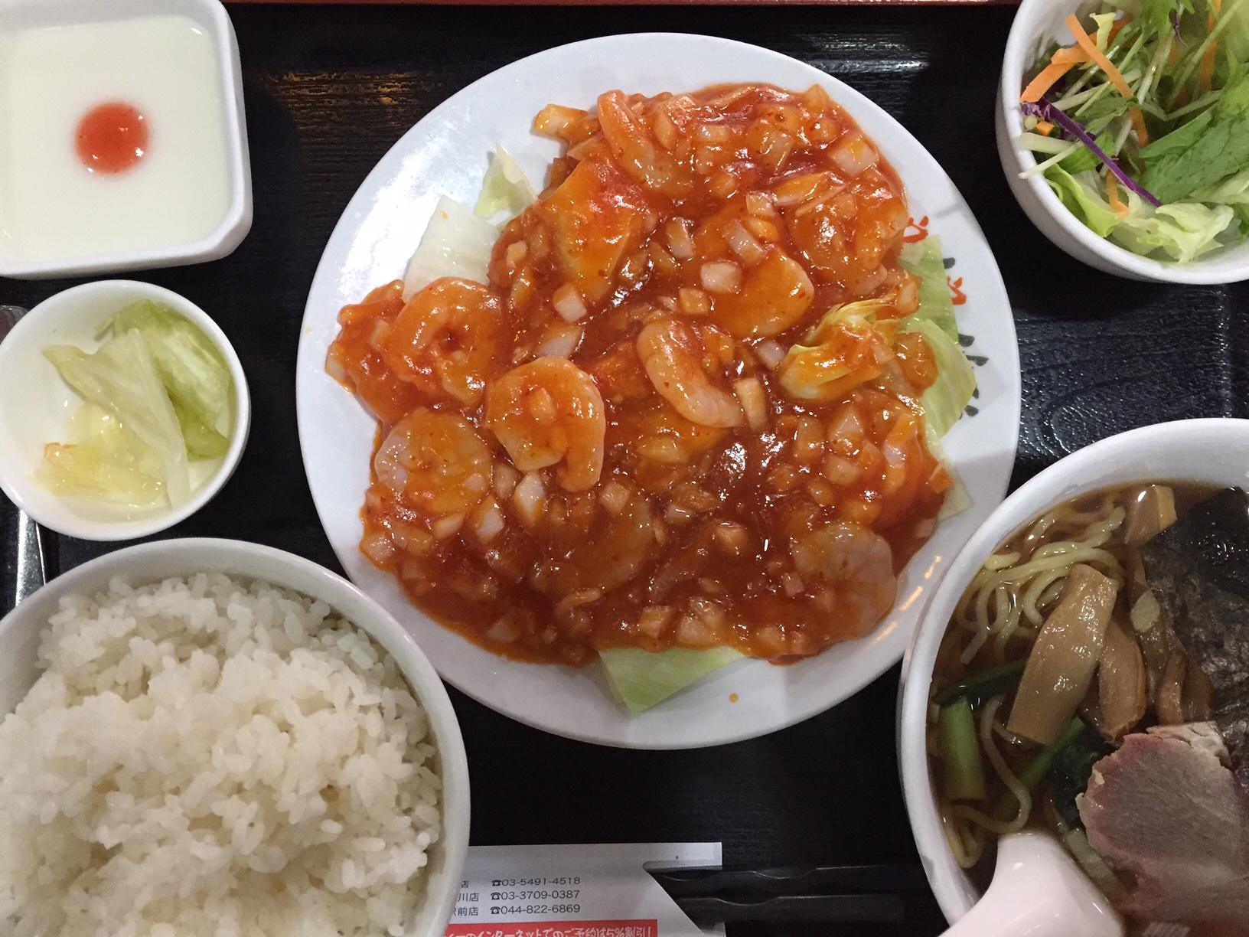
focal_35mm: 29
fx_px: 1046
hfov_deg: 61.7
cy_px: 468
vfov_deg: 48.2
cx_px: 624
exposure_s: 1/30
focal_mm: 4.15
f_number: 2.2
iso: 200
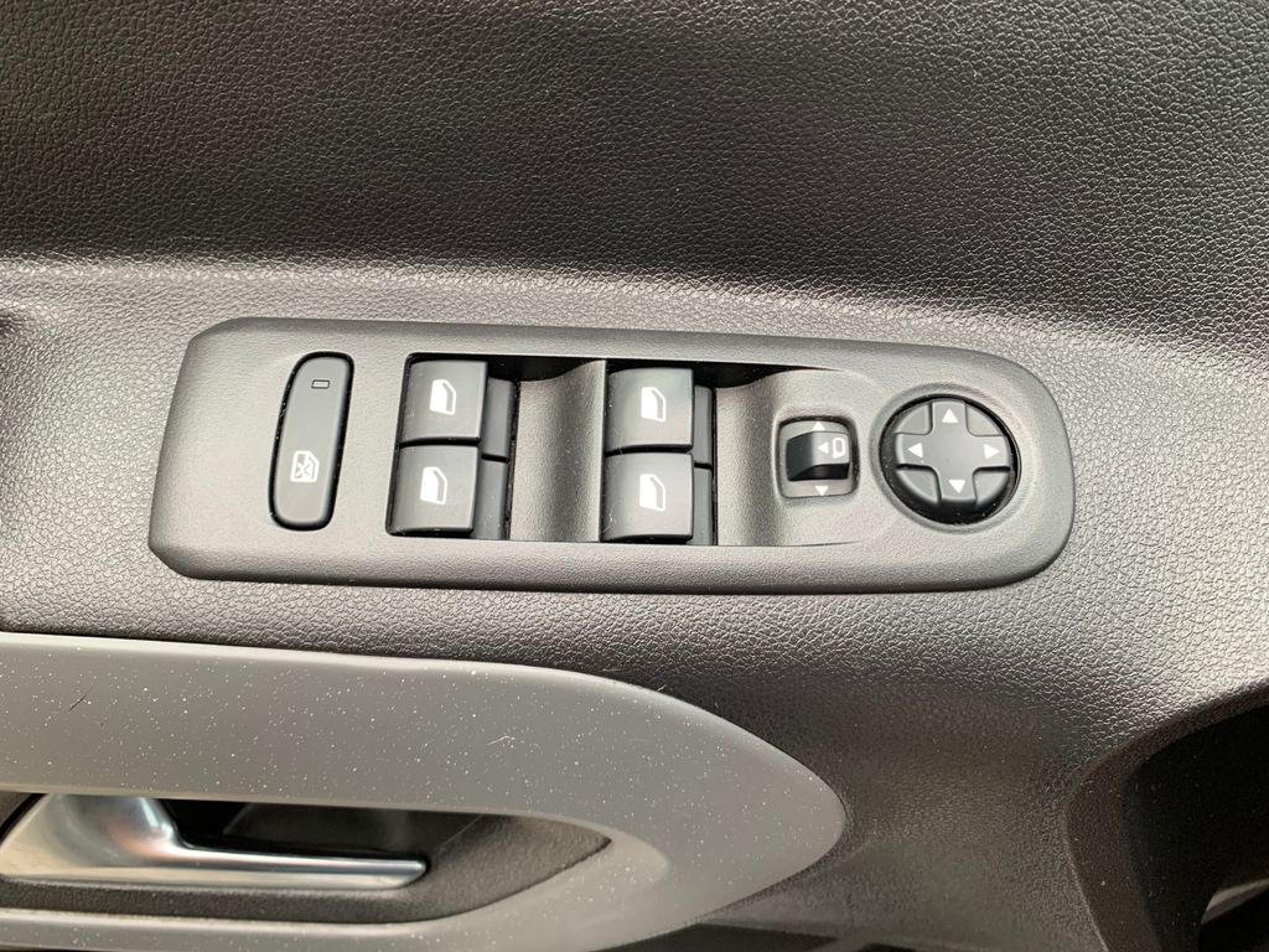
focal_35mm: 26
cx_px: 634
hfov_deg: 67.3
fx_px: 953
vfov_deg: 53.1
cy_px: 476
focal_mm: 4.25
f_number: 1.8
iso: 100
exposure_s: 1/101
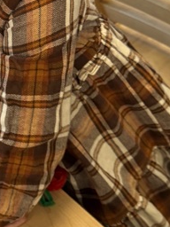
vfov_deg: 20.4
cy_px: 75
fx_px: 629
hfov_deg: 14.7
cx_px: -55
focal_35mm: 96
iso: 200
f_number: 1.78
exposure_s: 1/121
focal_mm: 6.76
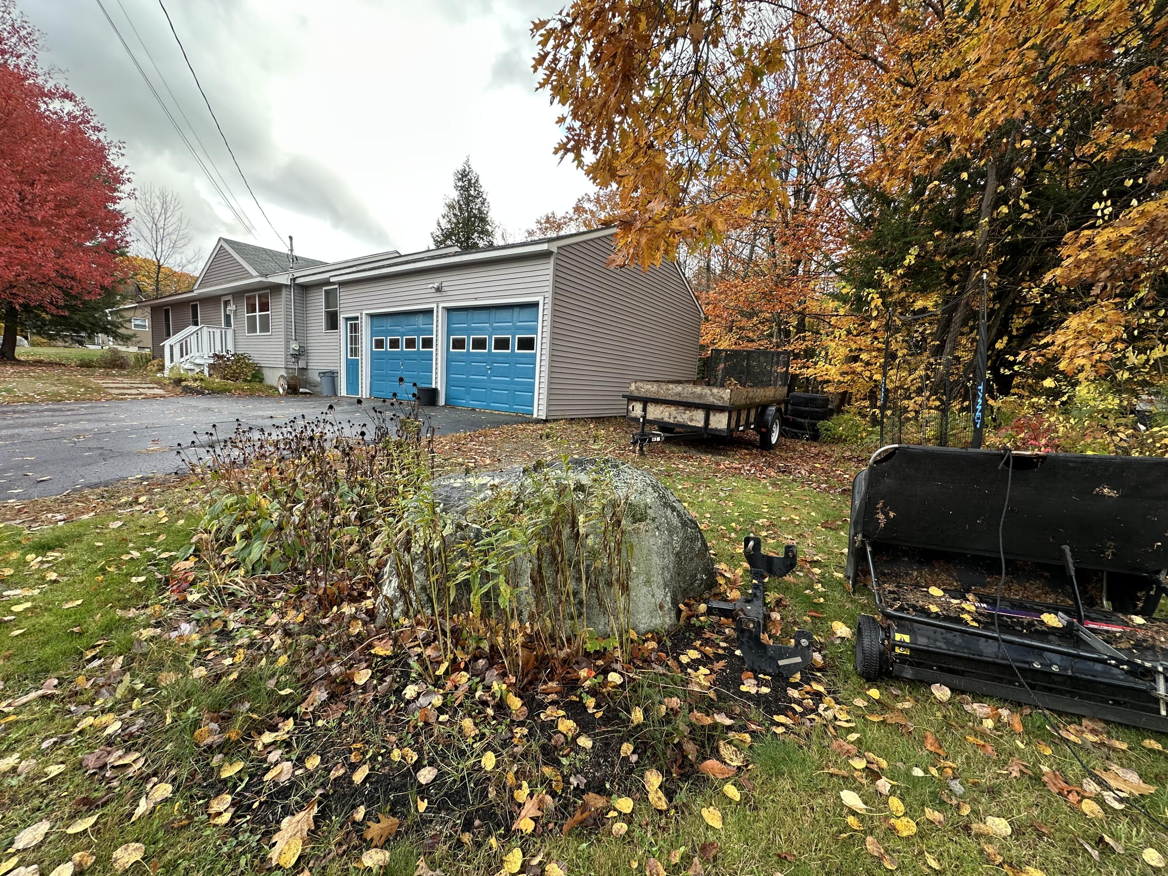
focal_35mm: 14
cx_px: 584
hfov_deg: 102.1
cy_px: 438
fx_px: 472
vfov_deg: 85.7
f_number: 2.2
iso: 40
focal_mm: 2.22
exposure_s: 1/113
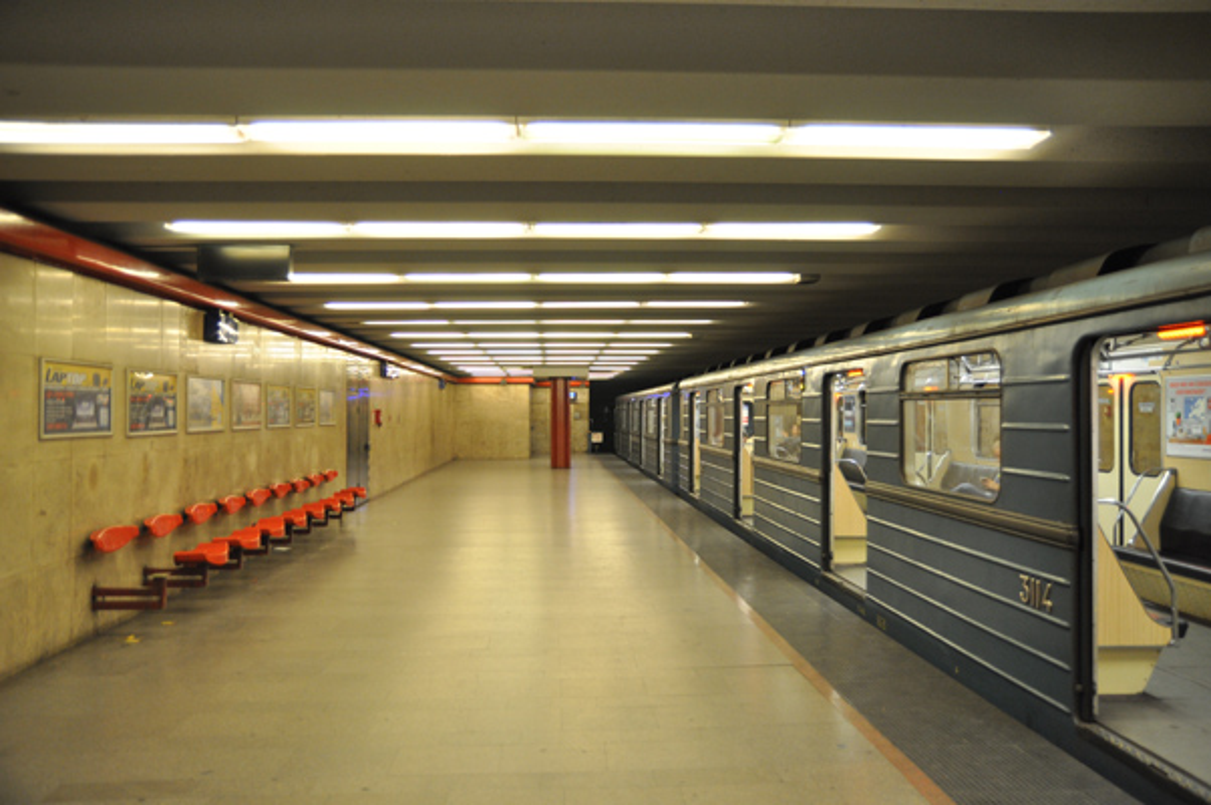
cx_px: 606
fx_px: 1008
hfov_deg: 62.0
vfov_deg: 43.5
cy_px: 402
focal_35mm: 30
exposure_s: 1/40
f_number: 3.2
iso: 800
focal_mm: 20
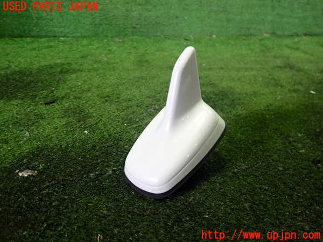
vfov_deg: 46.8
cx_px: 162
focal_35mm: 30
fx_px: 280
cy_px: 121
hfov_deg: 60.0
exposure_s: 1/60
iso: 640
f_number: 2.3
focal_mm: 5.4
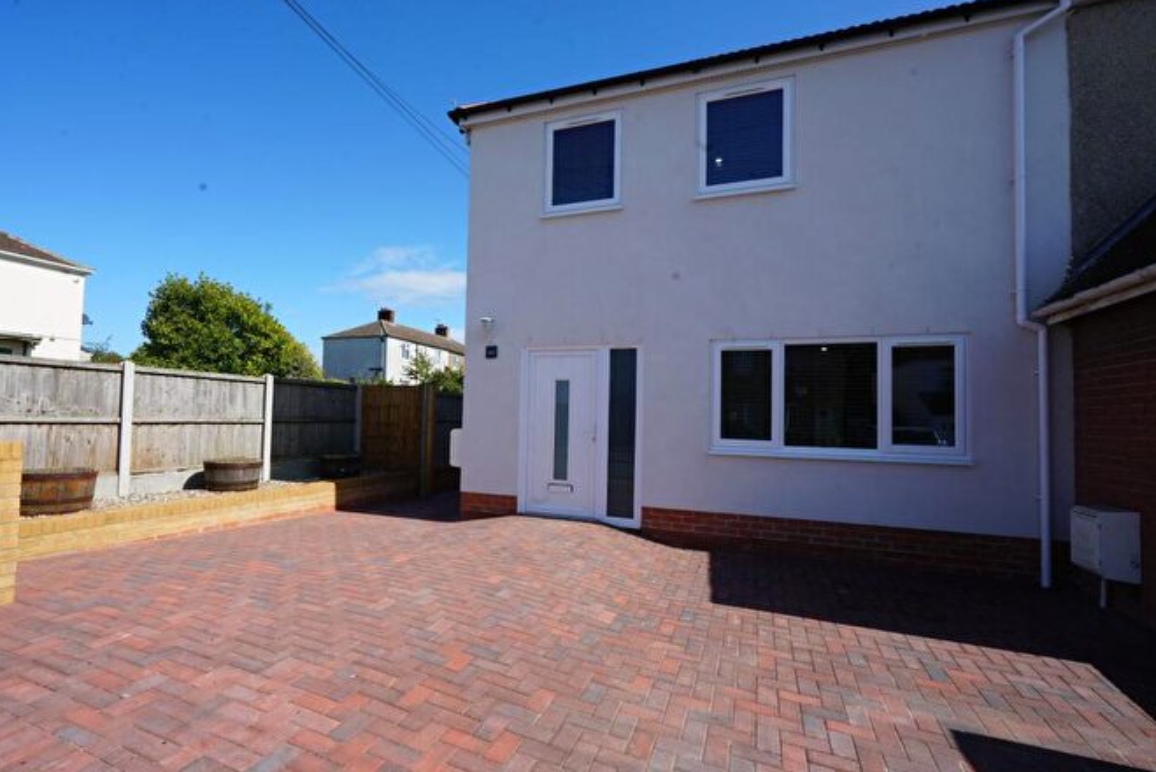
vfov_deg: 70.5
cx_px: 551
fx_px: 546
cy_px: 396
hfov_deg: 93.2
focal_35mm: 17
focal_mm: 16
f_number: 14
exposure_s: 1/100
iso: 100
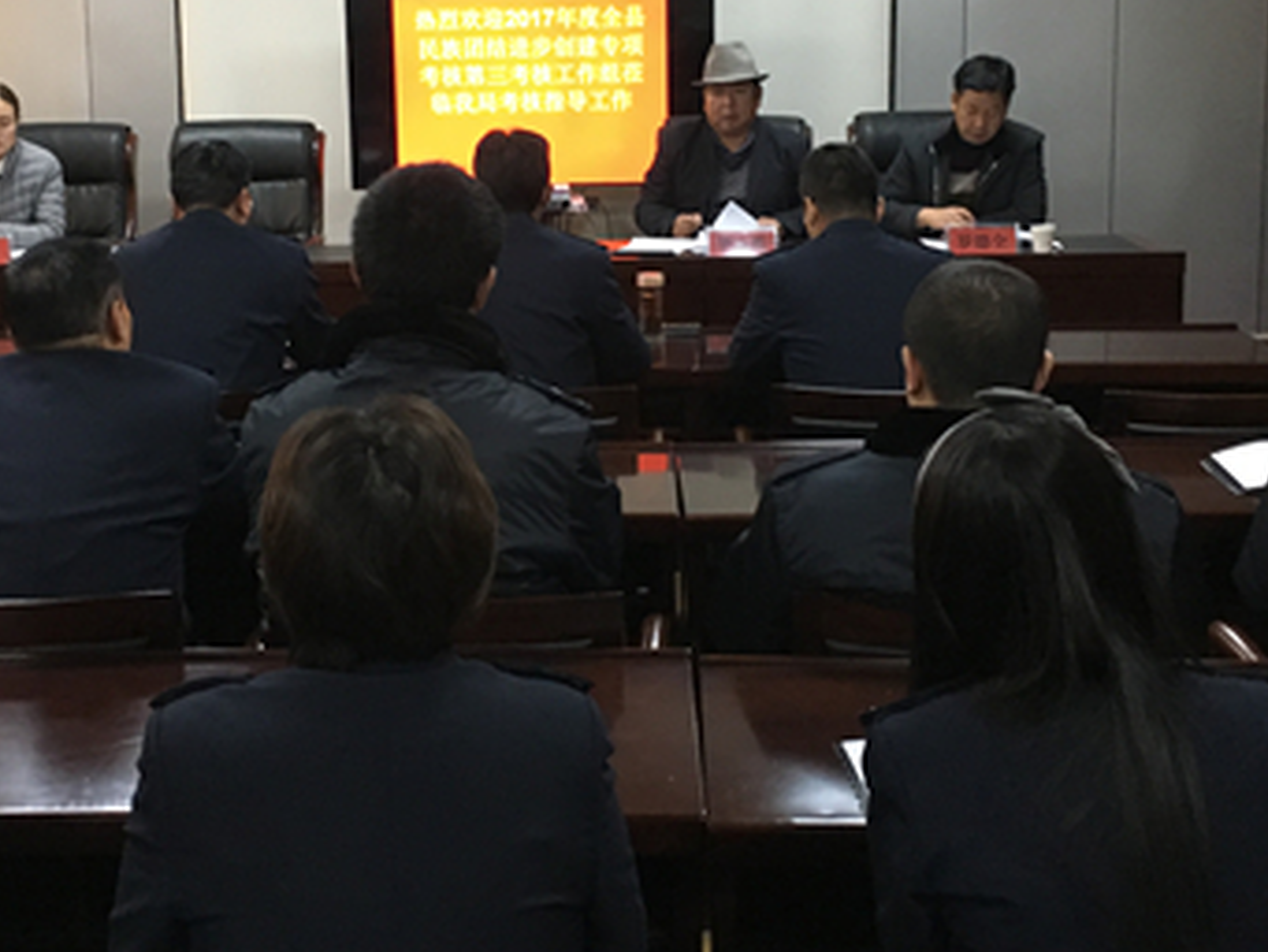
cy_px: 283
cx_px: 561
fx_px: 1869
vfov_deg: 28.3
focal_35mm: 51
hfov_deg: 37.4
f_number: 2.2
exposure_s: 1/25
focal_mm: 4.15
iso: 200
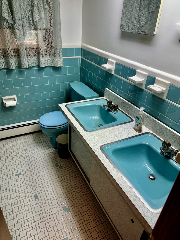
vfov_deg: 71.6
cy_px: 120
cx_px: 90
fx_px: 166
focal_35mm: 24
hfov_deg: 56.8
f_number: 1.78
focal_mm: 6.76
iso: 160
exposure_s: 1/120
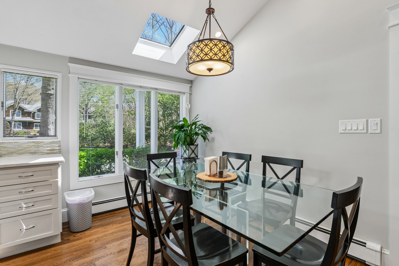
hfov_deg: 93.3
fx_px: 188
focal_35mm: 17
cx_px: 200
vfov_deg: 70.4
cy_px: 133
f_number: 8
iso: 160
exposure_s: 1/15
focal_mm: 17
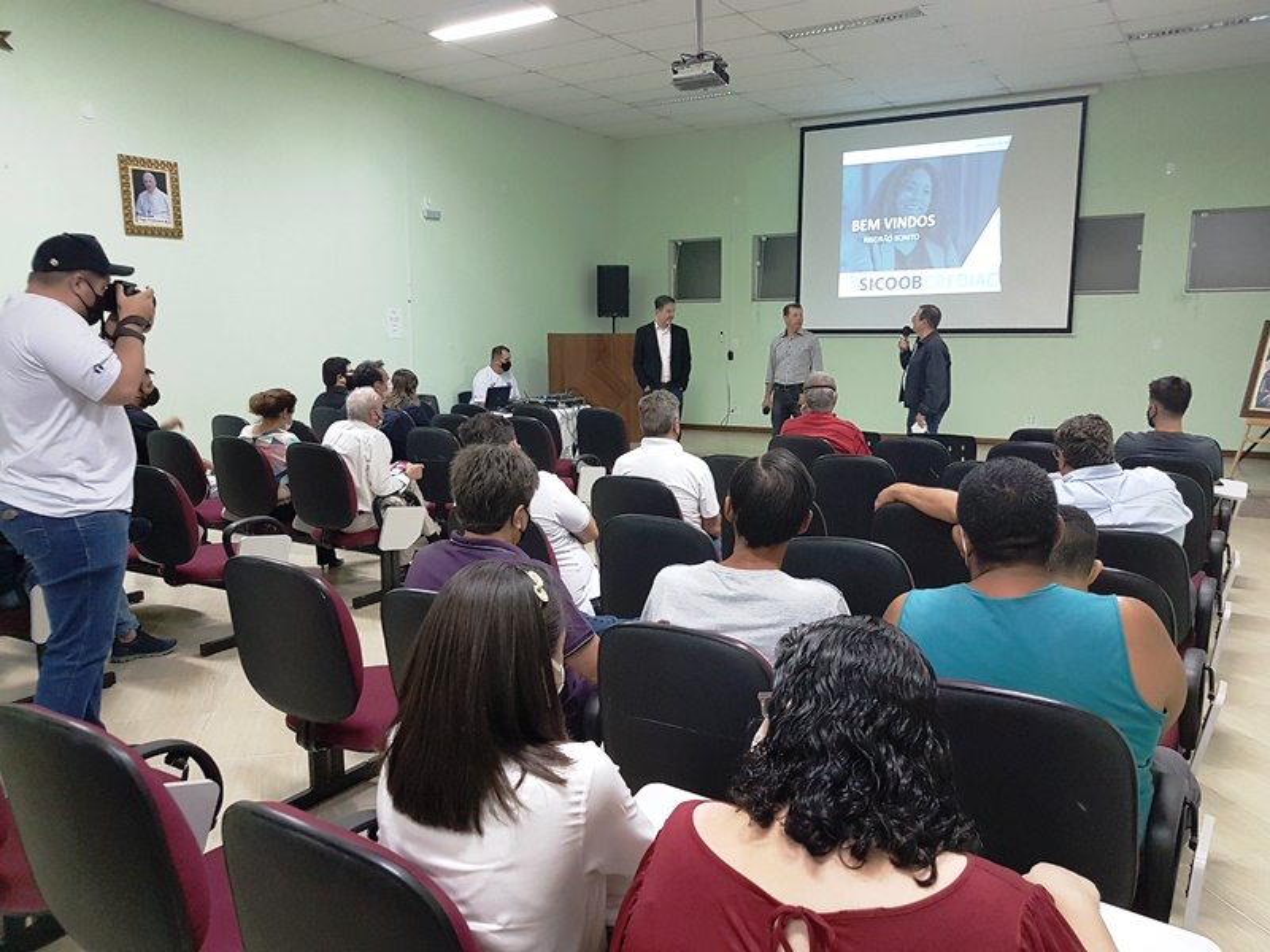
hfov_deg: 67.3
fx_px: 954
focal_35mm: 26
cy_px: 476
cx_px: 635
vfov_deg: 53.1
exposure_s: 1/24
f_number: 1.7
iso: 250
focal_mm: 4.2
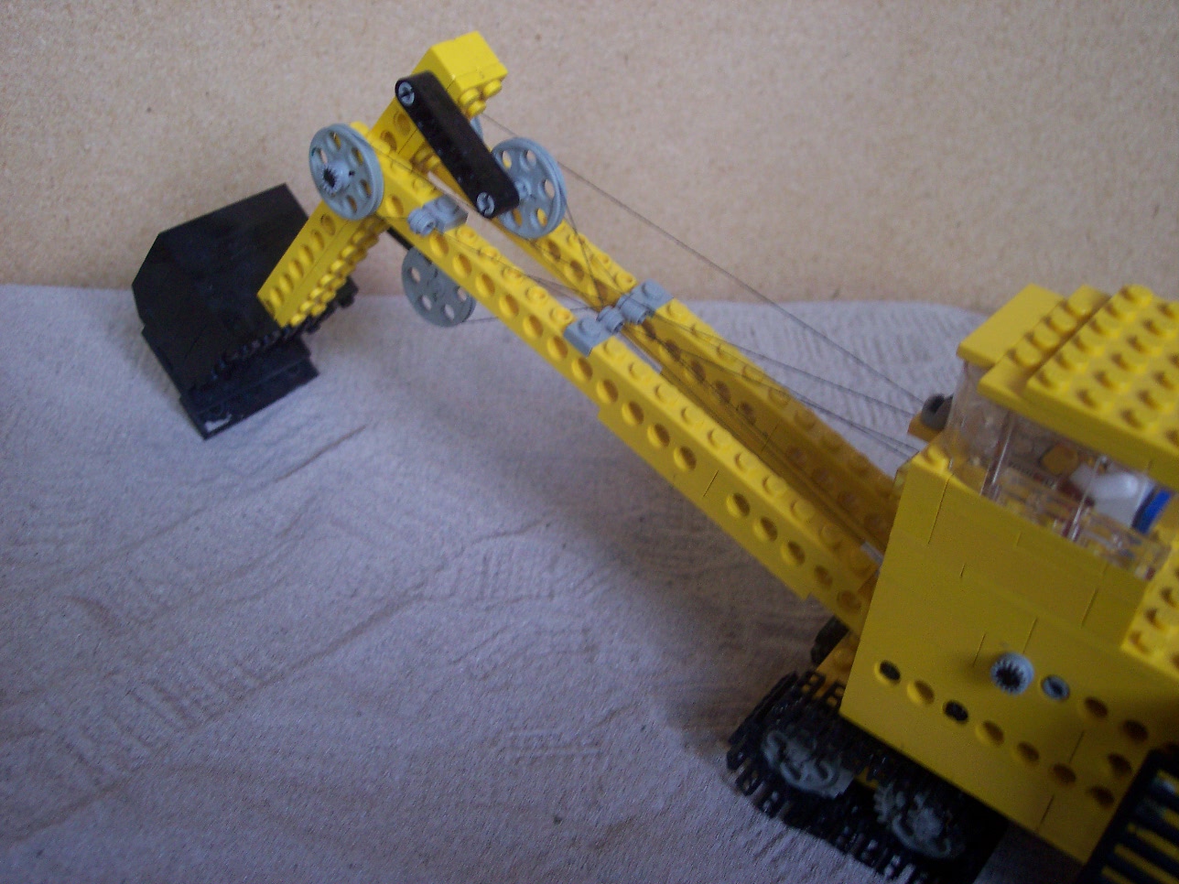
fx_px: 1294
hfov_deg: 49.0
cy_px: 442
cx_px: 590
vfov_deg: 37.7
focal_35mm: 38
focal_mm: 8
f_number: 2.8
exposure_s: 1/30
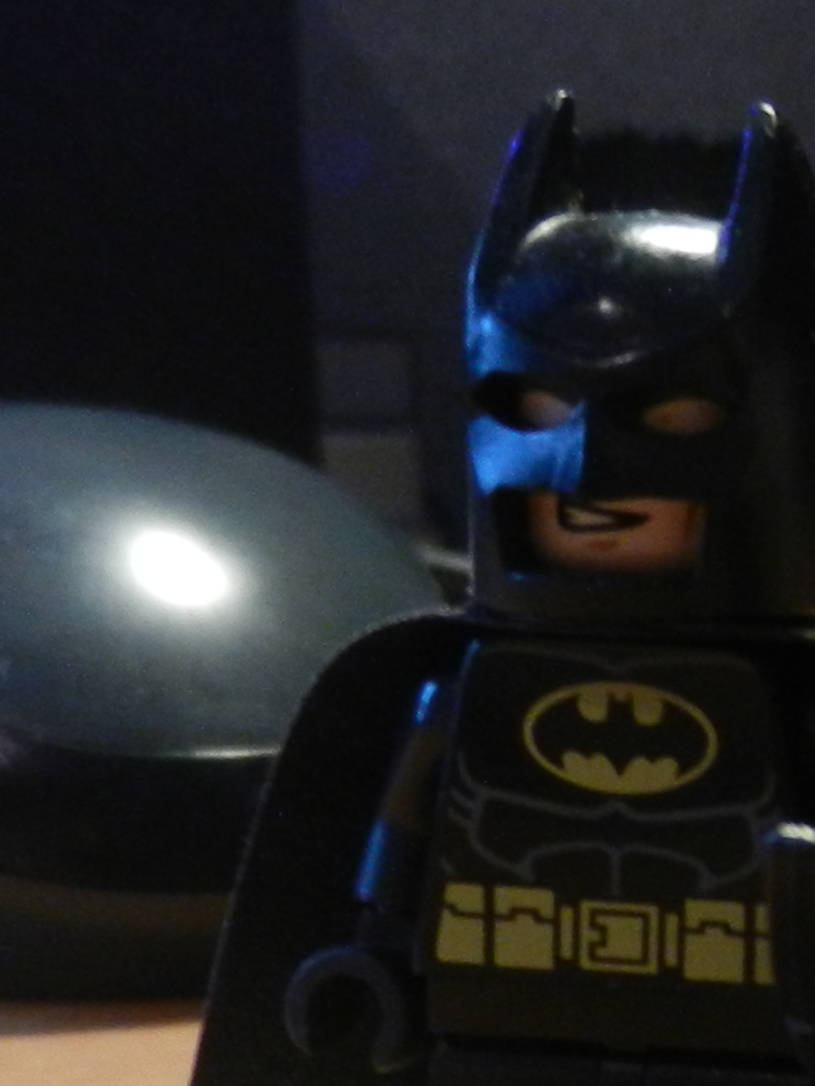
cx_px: 1300
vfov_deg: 22.8
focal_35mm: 84
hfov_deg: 15.8
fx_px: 2636
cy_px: 958
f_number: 3.5
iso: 400
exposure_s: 1/15
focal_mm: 4.5
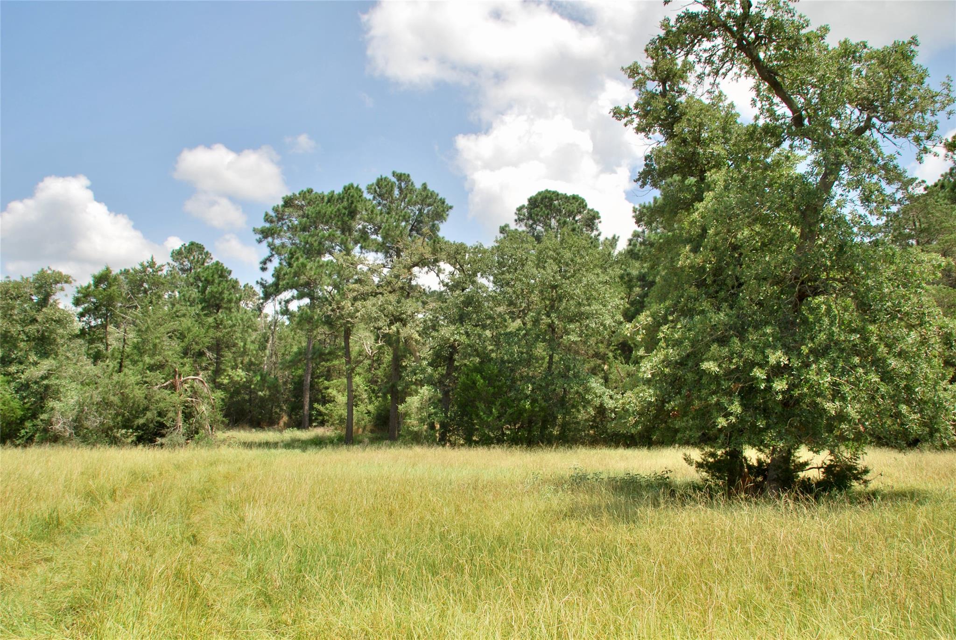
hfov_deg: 67.3
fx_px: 718
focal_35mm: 27
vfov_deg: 48.0
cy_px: 320
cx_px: 478
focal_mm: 18
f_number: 9
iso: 100
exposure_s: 1/200
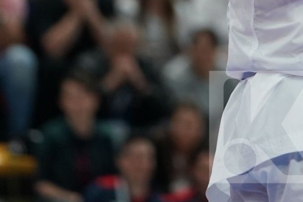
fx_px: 6152
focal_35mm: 731
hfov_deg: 2.8
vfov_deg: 1.9
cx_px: 267
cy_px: -92
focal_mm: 200
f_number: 2.8
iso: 2000
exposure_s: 1/1000
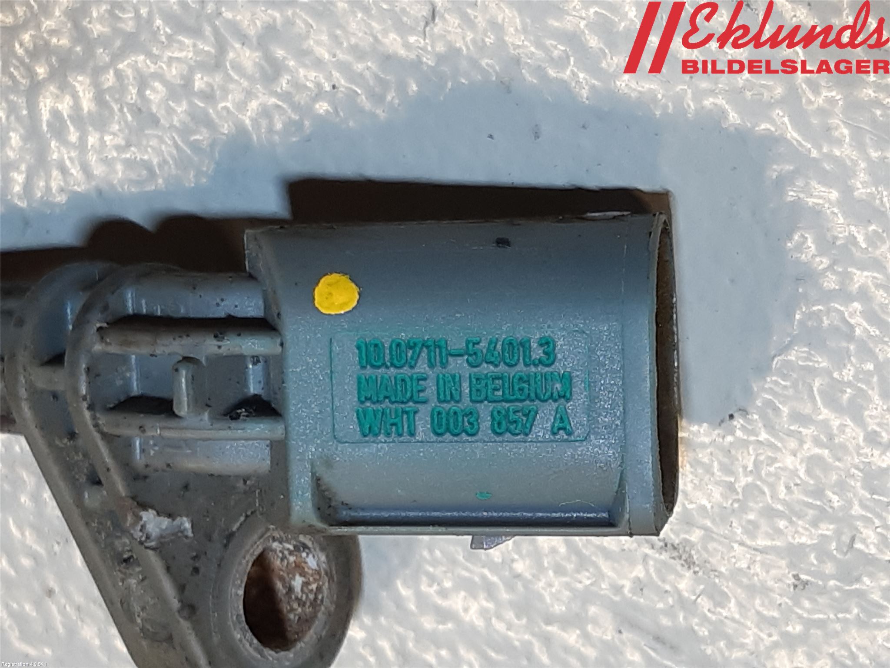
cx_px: 445
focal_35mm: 26
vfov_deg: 53.1
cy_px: 334
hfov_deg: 67.3
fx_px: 668
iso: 64
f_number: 1.7
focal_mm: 3.93
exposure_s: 1/50
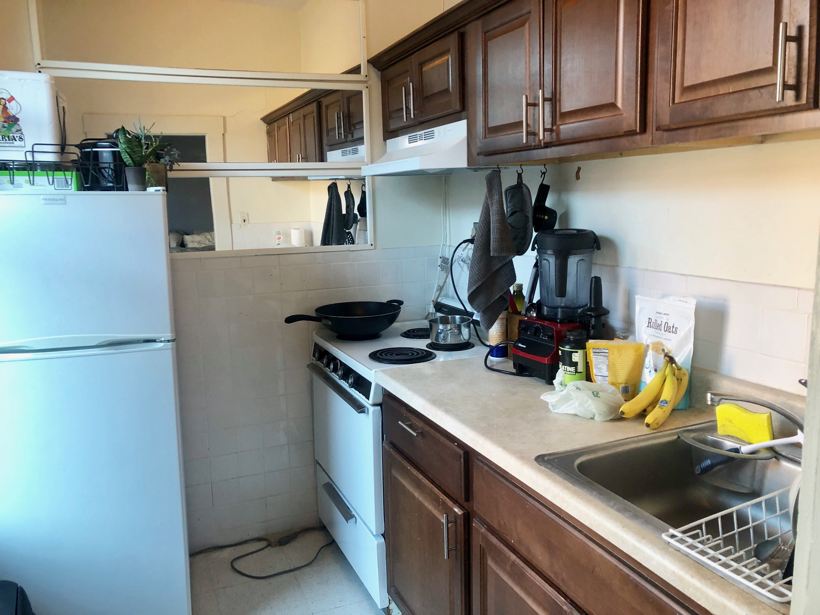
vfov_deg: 49.7
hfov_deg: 63.4
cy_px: 308
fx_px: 663
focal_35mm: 28
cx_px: 410
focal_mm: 3.99
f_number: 1.8
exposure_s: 1/24
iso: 40
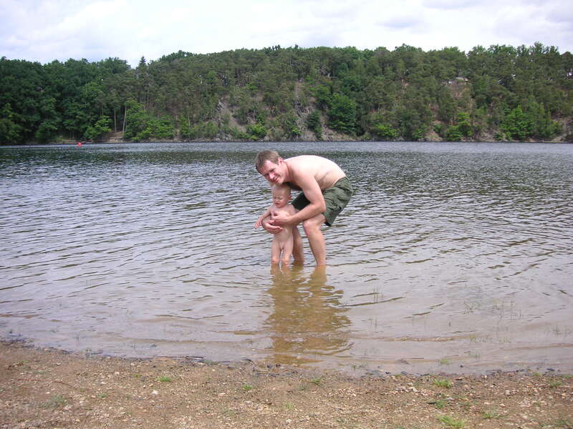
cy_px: 214
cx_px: 286
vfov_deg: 38.7
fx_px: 612
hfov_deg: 50.1
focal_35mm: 37
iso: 50
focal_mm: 6.1
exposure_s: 1/180
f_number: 6.7
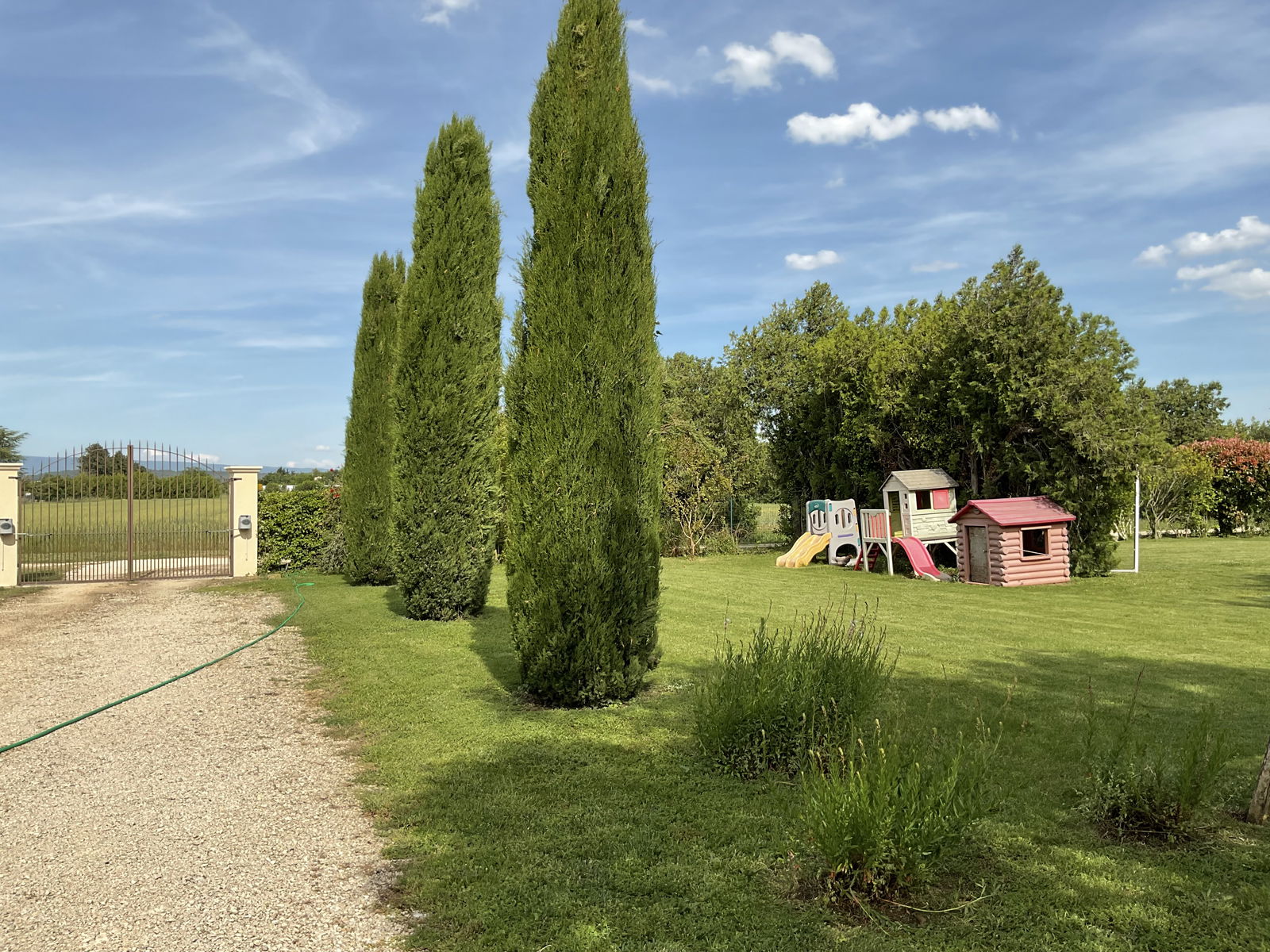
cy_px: 476
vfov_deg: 48.2
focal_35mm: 29
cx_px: 635
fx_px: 1064
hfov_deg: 61.7
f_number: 1.8
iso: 16
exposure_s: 1/1626
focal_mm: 3
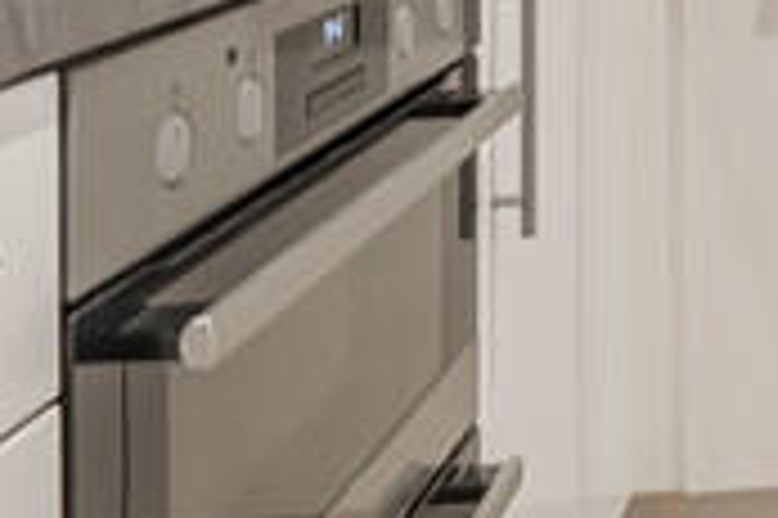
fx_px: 1533
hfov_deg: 20.8
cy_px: -205
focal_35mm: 71
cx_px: 1363
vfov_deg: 17.6
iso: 320
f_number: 9
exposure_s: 1
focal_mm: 12
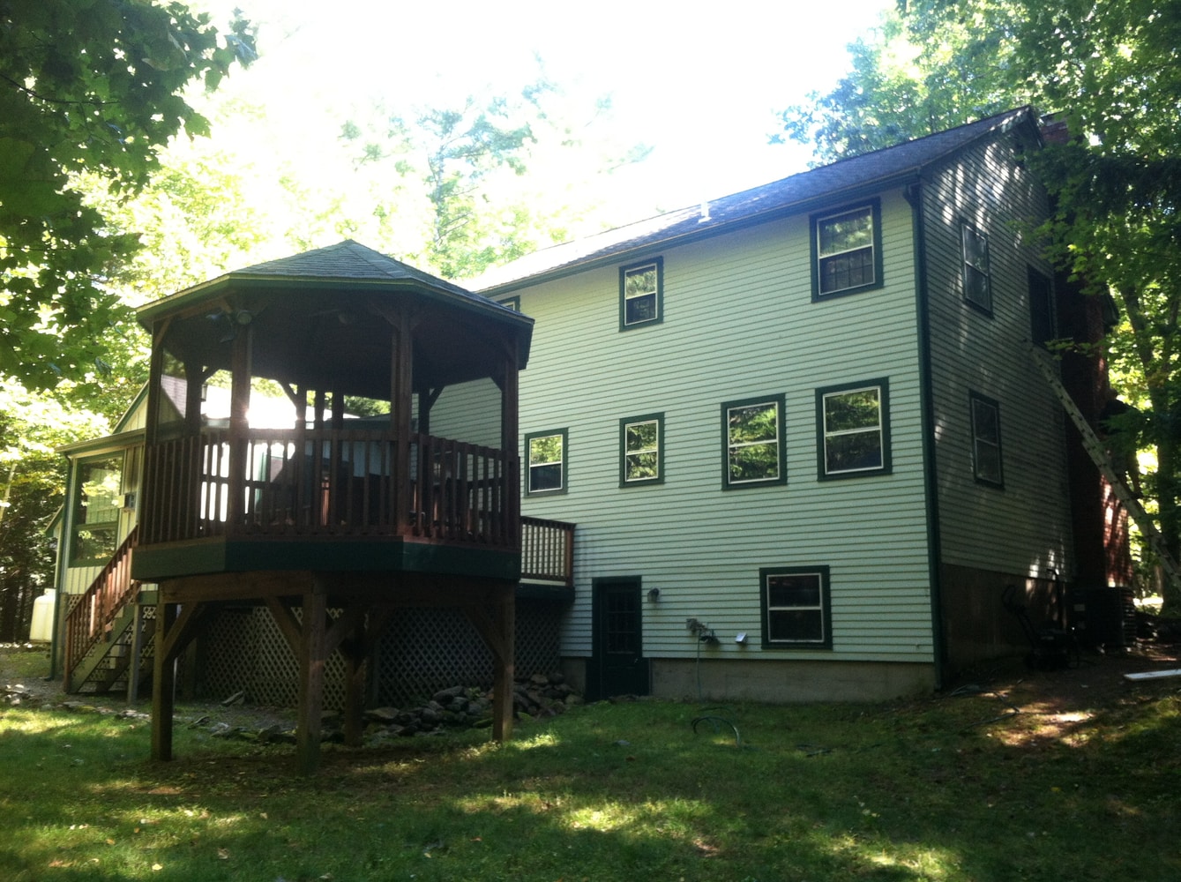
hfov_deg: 52.7
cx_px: 590
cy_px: 441
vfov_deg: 40.6
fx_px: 1192
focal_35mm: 35
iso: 100
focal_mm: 3.85
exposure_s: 1/60
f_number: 2.8
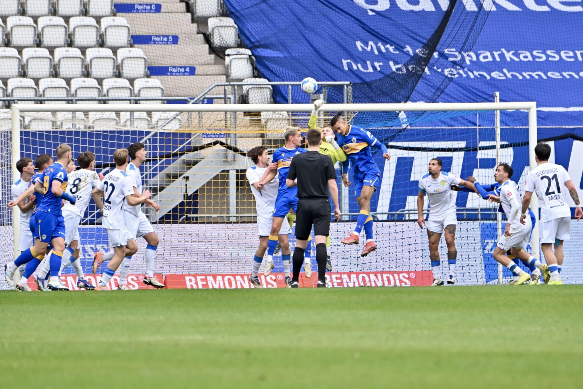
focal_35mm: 400
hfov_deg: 5.2
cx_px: 292
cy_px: 194
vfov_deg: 3.4
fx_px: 6477
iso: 1000
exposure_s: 1/1600
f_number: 5.6
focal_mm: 400
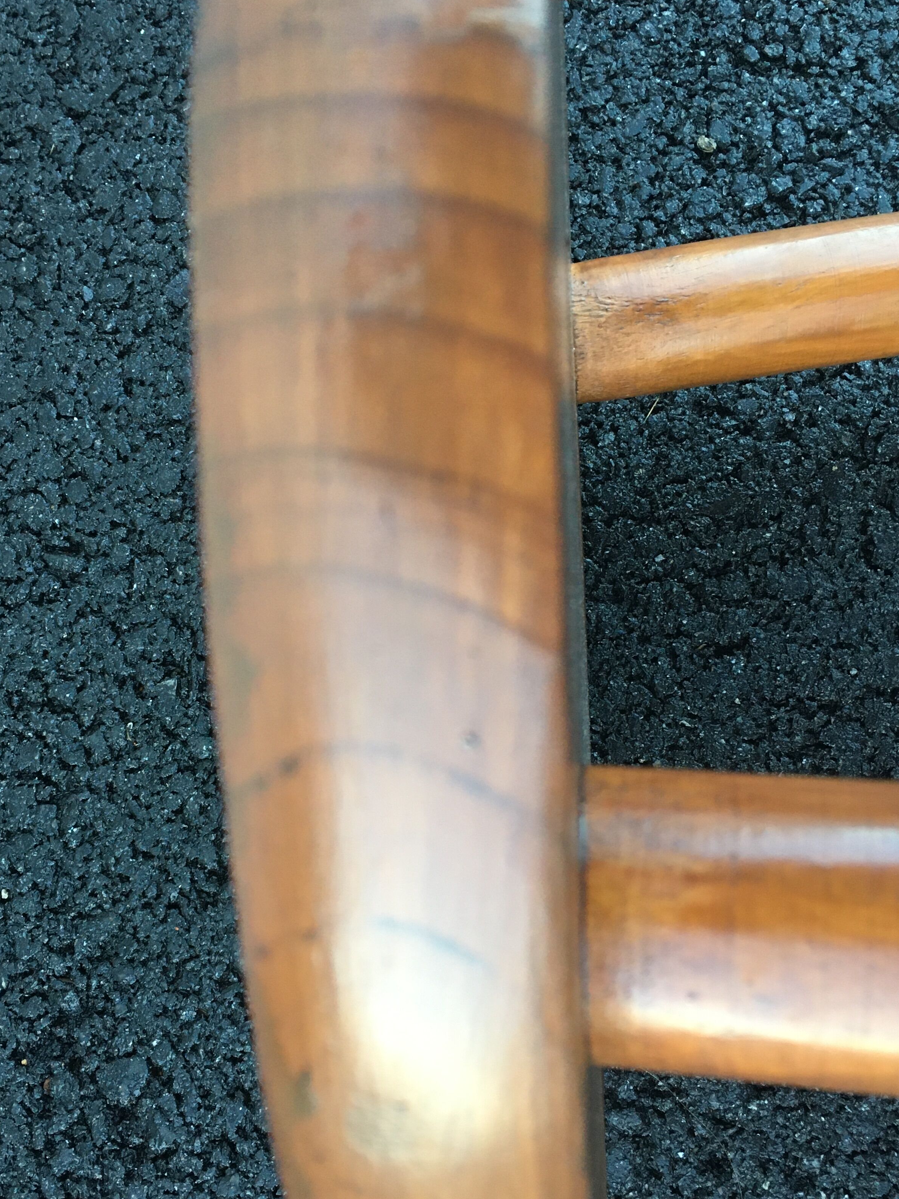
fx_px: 1281
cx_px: 378
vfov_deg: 50.1
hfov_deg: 38.6
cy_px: 653
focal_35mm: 37
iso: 160
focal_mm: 4.15
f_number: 2.2
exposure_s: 1/33
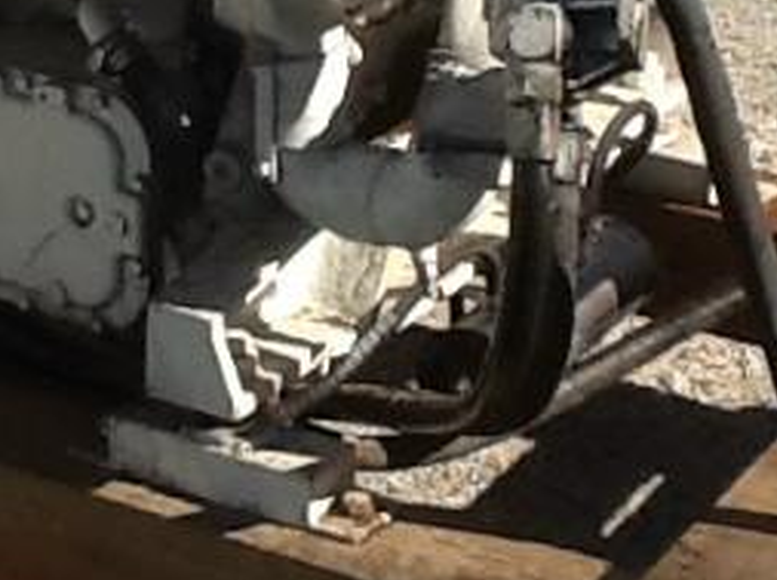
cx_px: 150
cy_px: 64
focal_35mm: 102
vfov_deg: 14.3
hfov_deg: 19.1
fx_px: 2286
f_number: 2.4
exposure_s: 1/1215
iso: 80
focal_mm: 2.03
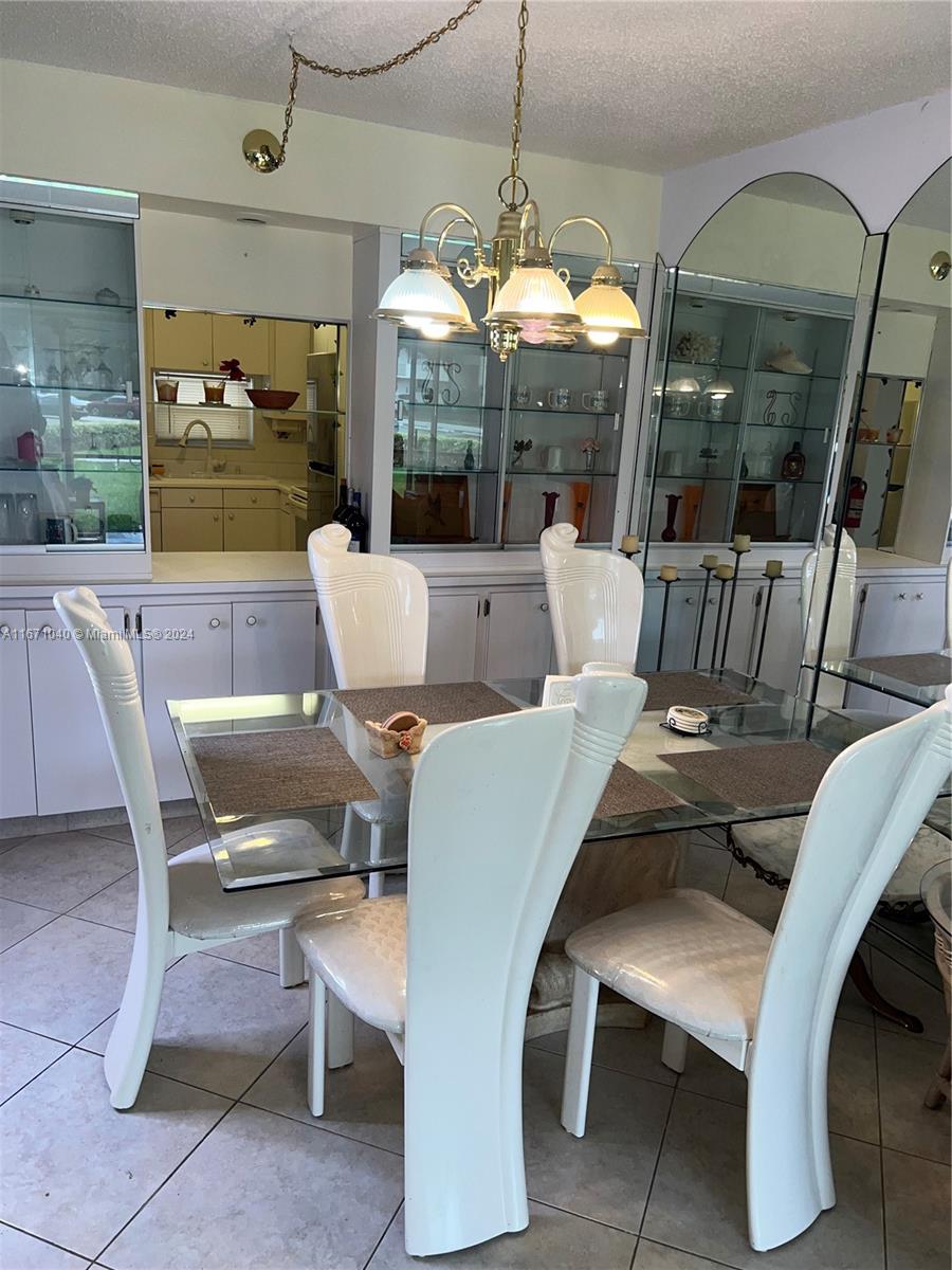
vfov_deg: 67.3
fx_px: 953
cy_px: 635
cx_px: 476
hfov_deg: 53.1
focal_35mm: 26
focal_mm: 5.7
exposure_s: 1/152
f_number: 1.5
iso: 32
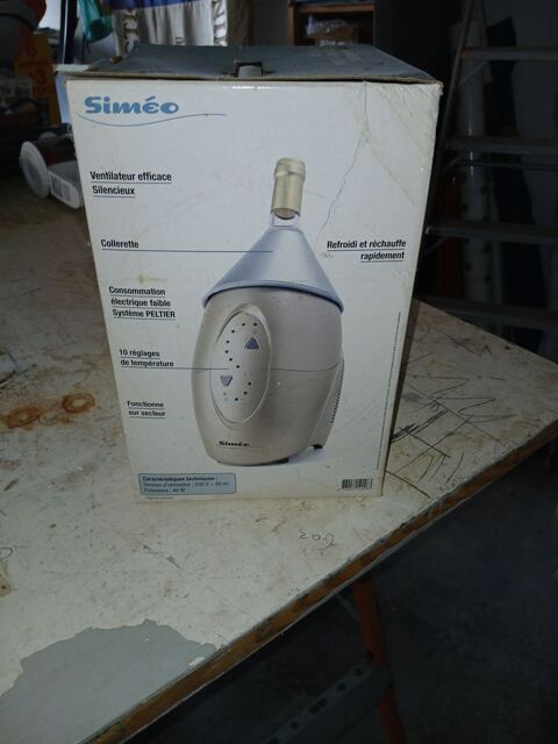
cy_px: 372
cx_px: 279
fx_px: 559
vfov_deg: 67.3
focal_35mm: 26
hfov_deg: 53.1
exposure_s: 1/50
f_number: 1.8
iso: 50
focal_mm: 3.98
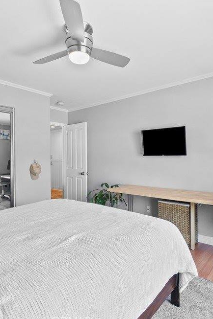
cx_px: 113
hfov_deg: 57.1
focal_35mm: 22
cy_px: 161
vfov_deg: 78.6
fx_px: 195
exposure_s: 1/2
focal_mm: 14
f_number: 9
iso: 250
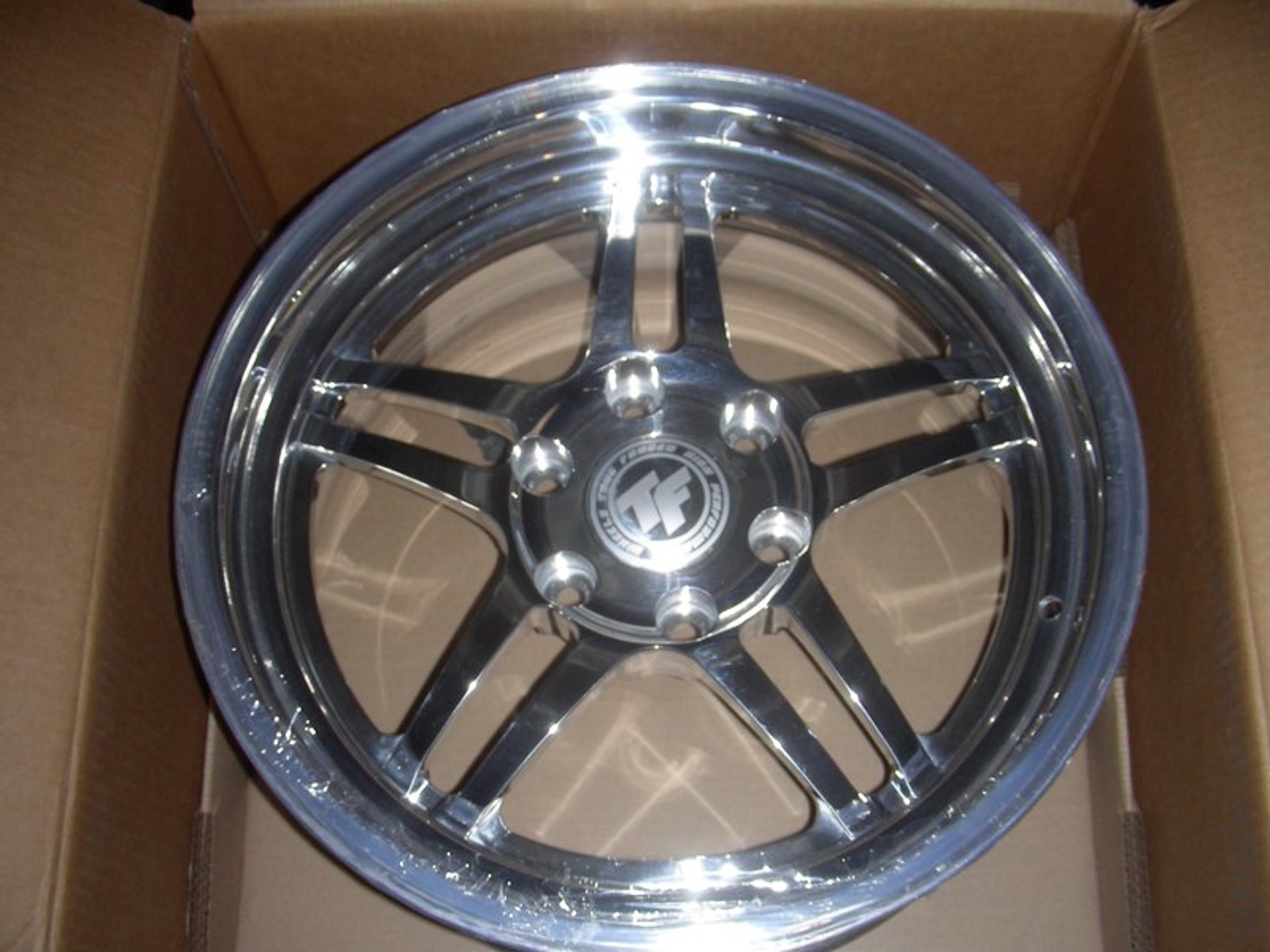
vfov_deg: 37.7
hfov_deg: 49.0
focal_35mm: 38
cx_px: 635
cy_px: 476
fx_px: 1394
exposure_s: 1/60.1
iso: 50
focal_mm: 6.3
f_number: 3.5
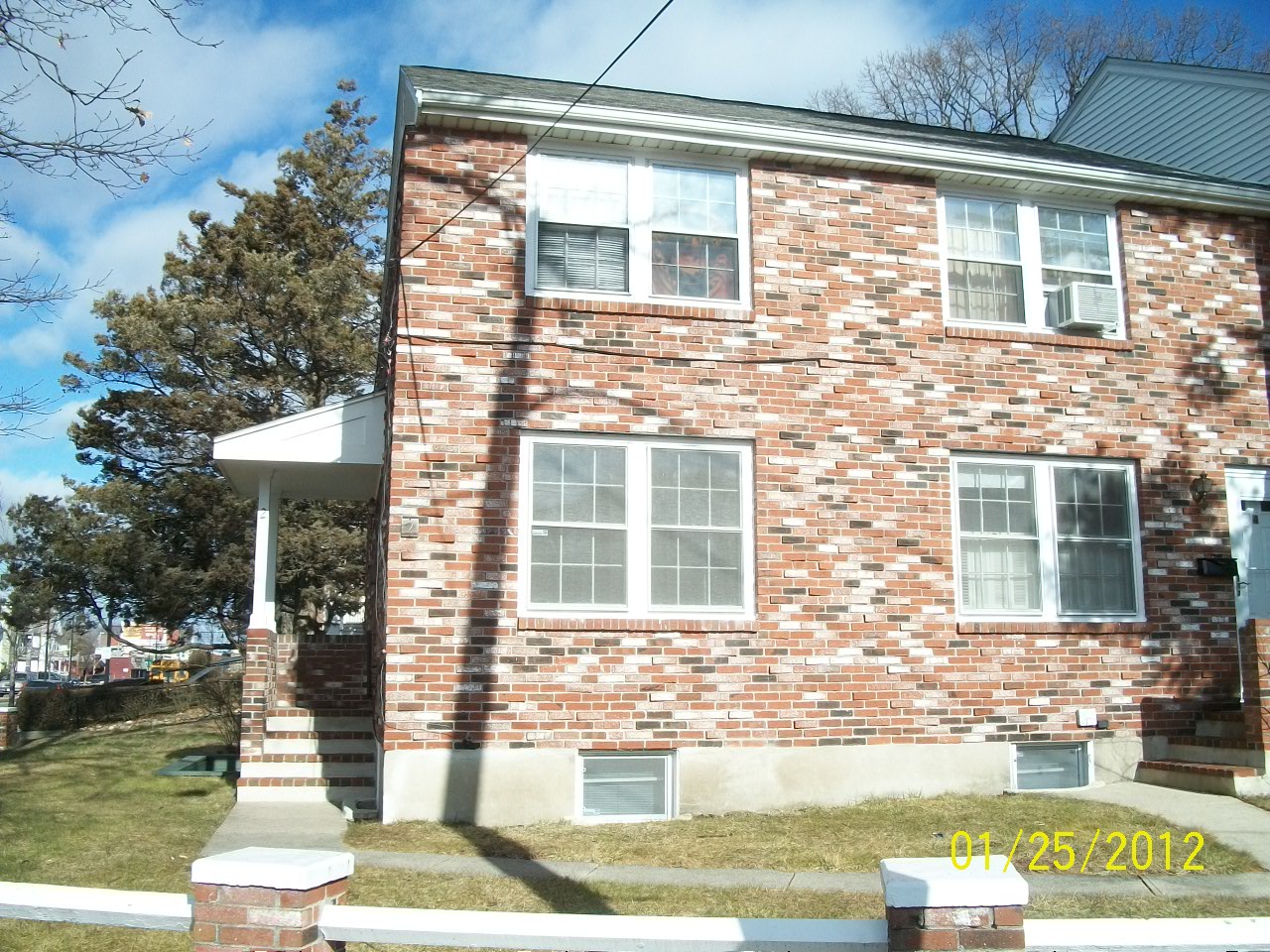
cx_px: 635
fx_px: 1174
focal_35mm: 32
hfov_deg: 56.8
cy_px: 476
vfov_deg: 44.2
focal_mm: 5.7
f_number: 5.5
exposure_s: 1/320
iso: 80
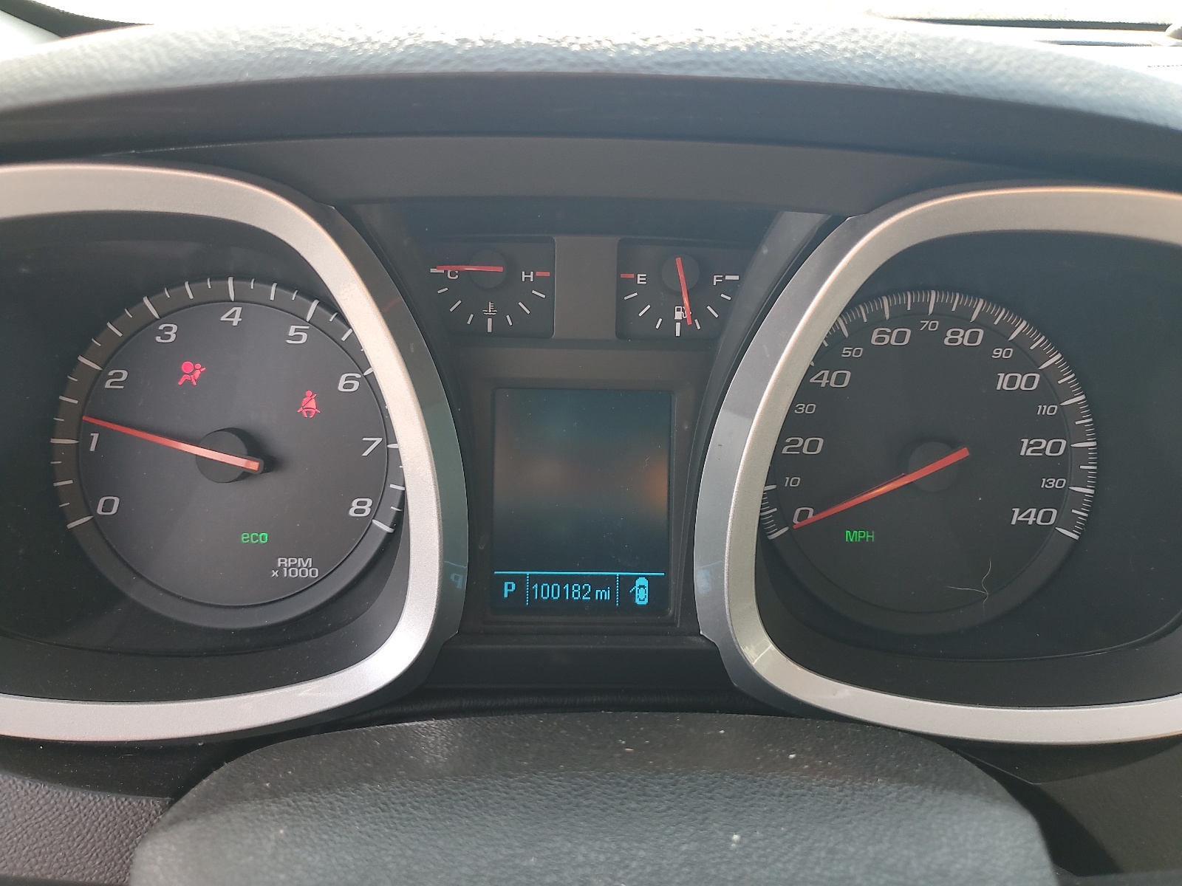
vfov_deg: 53.1
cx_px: 591
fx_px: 888
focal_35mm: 26
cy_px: 443
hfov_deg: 67.3
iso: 50
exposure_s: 1/192
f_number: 1.5
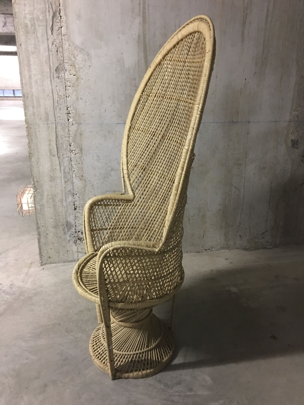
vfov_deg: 61.7
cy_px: 202
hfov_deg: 48.2
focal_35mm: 29
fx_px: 340
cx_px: 152
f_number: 2.2
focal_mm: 4.15
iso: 125
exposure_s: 1/4
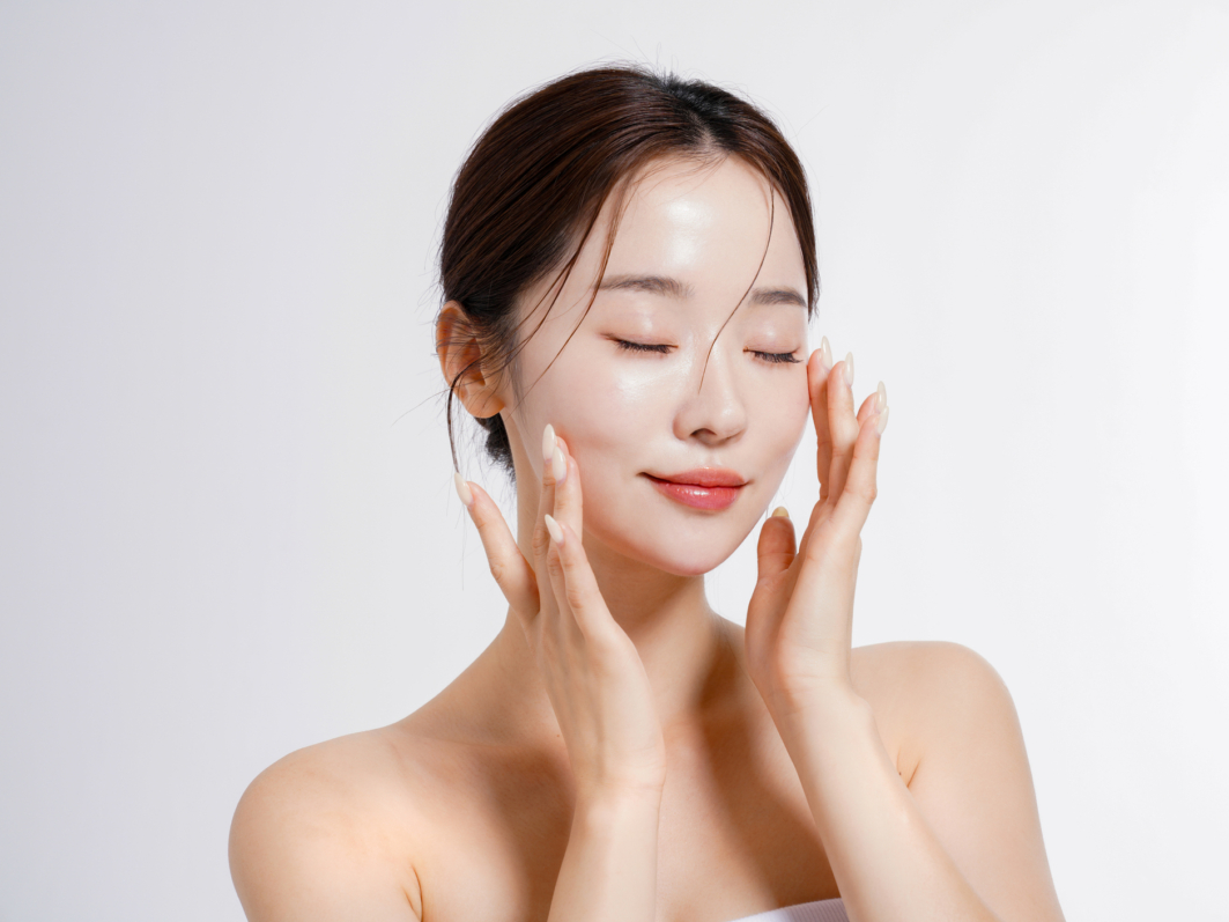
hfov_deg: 25.7
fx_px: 2698
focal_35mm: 76
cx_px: 669
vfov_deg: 19.4
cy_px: 462
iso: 160
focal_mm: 70
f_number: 8
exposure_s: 1/125
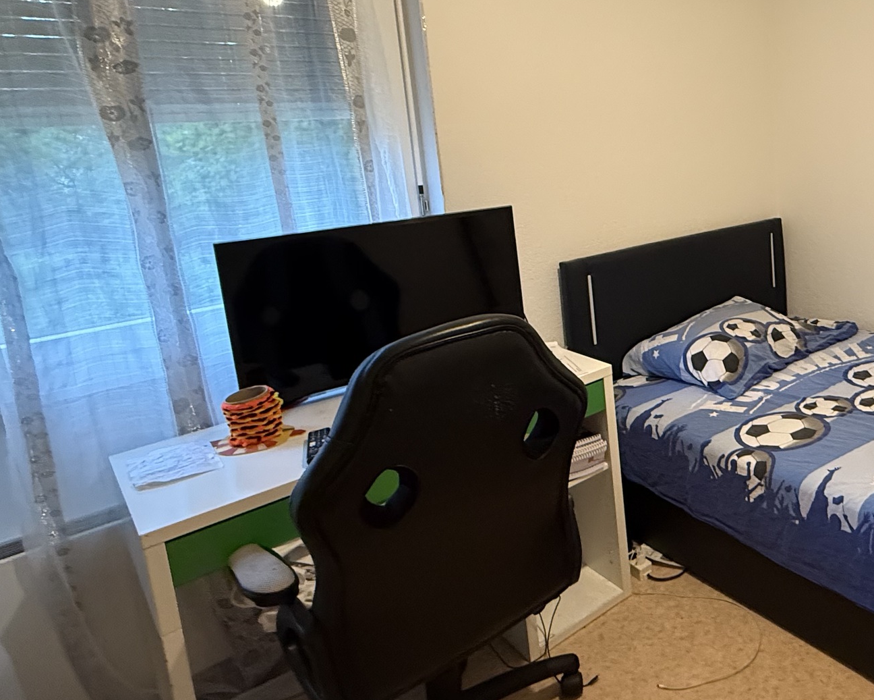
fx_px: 698
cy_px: 223
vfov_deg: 52.0
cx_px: 764
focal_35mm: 27
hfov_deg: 56.5
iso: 500
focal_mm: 2.22
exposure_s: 1/50
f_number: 2.2
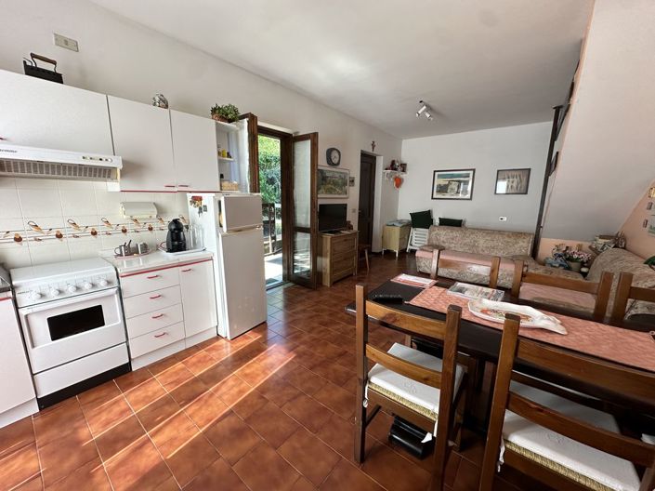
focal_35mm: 14
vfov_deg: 85.6
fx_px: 265
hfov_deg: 102.1
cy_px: 246
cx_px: 328
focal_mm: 2.22
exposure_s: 1/99
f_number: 2.2
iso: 125
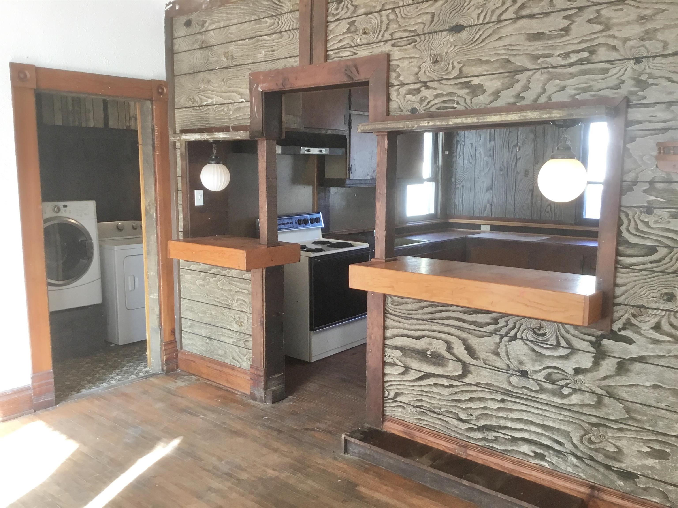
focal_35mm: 31
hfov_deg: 58.4
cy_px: 254
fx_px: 607
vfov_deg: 45.4
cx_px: 339
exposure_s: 1/30
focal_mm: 3.3
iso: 50
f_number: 2.4
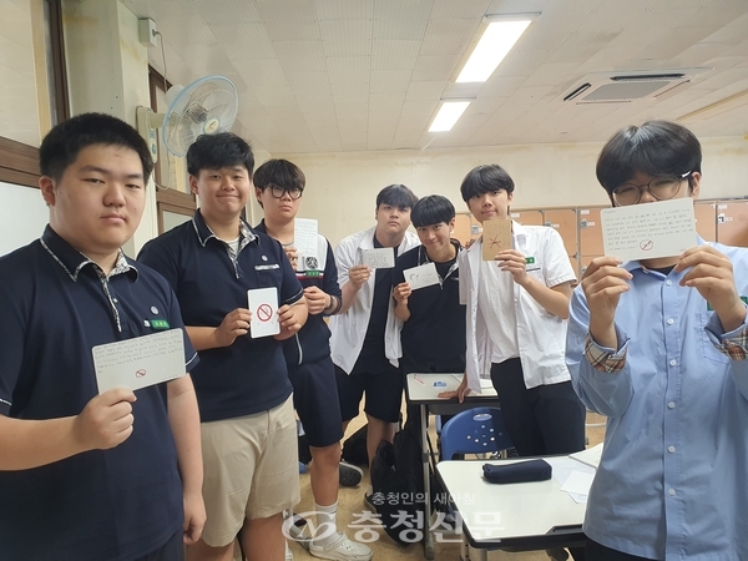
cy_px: 280
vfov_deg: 53.1
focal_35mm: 26
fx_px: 562
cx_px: 374
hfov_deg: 67.3
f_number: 2.4
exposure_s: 1/60
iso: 160
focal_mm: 4.3
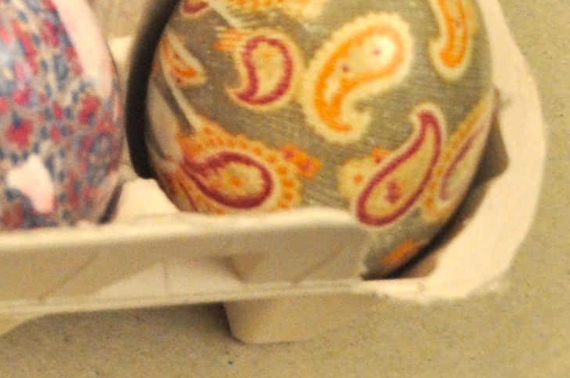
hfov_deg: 7.9
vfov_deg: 5.4
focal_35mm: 248
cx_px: -629
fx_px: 3921
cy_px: -405
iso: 720
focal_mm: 28
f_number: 4
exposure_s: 1/15
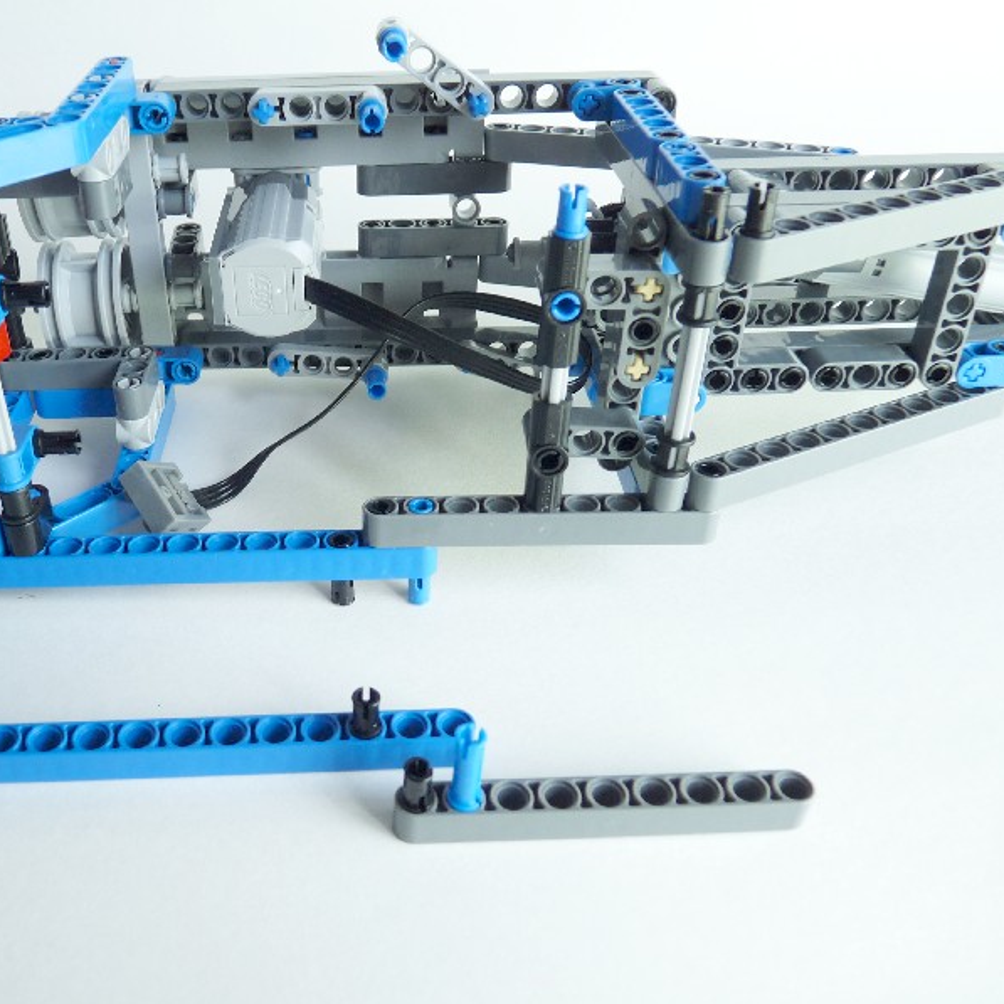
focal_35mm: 32
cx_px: 340
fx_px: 1050
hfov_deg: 50.2
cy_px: 503
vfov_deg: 51.1
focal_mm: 4.8
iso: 100
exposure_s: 1/25
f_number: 2.8
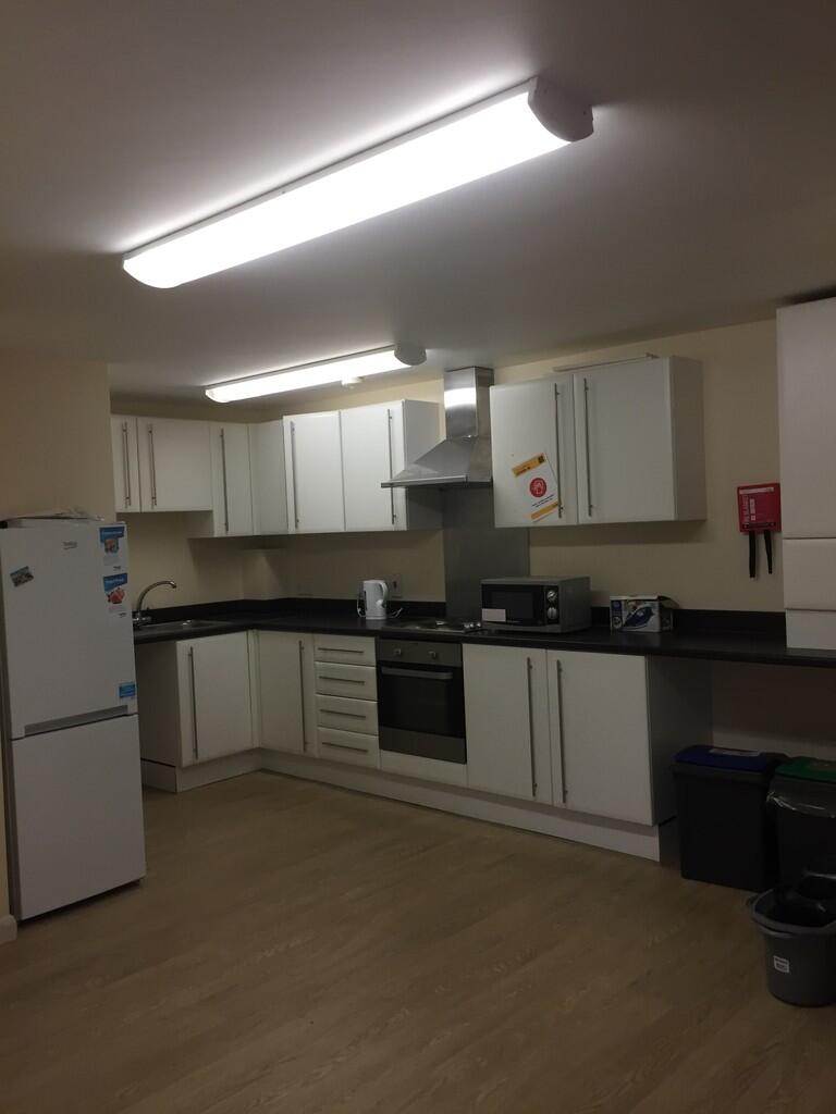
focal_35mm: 29
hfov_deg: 48.2
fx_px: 934
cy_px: 557
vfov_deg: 61.7
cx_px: 418
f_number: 2.2
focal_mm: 4.15
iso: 50
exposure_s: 1/33
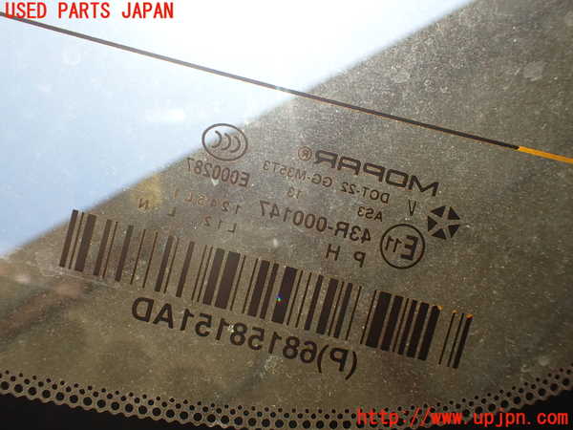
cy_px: 215
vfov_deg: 46.8
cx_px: 286
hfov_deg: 60.0
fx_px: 497
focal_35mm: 30
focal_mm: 5.4
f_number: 3.2
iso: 100
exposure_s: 1/125
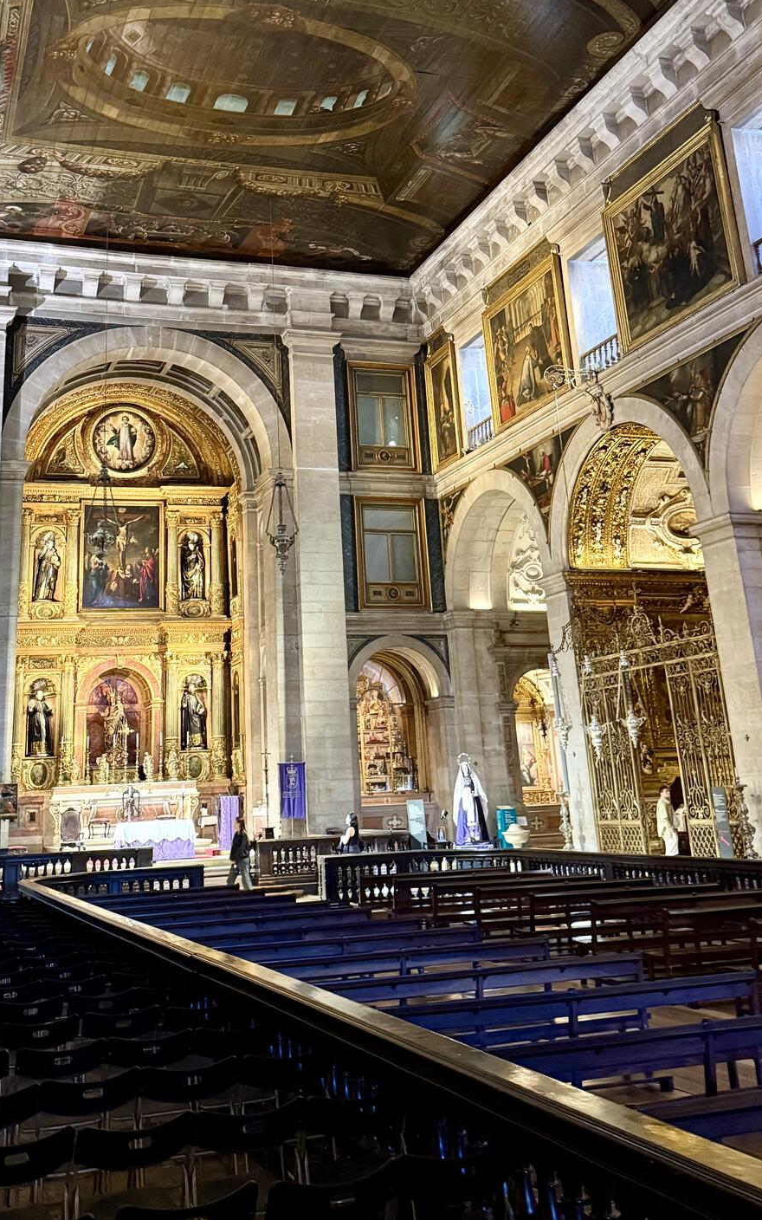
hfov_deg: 34.4
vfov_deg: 51.1
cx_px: 329
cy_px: 343
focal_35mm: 37
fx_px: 1229
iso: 800
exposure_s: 1/33
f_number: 1.78
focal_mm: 6.76
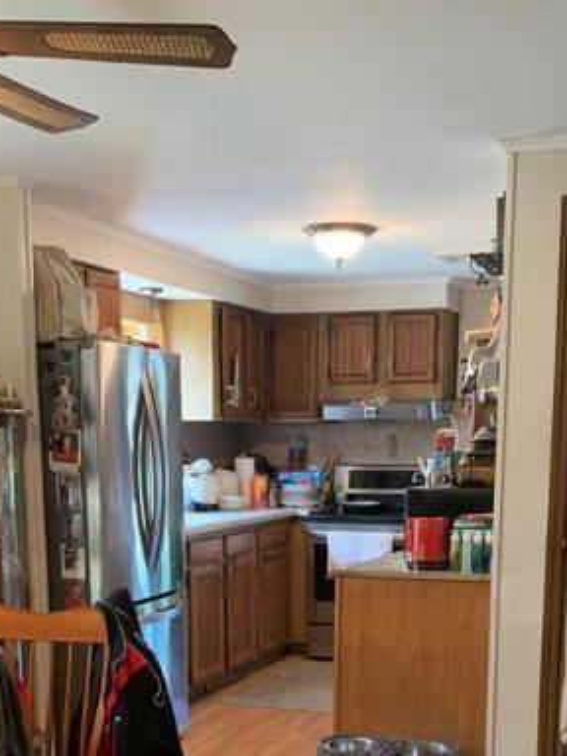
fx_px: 1136
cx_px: 317
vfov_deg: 34.6
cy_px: 693
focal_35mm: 52
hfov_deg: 28.0
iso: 400
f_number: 1.8
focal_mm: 4.25
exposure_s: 1/60
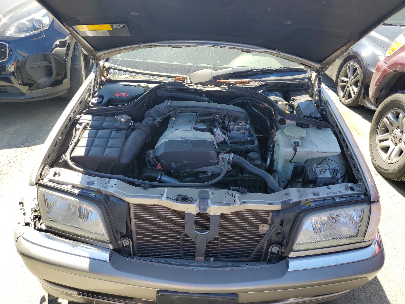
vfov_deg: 53.1
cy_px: 152
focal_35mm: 26
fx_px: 304
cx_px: 202
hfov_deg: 67.3
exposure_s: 1/625
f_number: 1.5
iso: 50
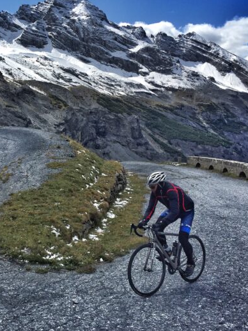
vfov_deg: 43.8
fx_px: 411
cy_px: 153
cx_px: 49
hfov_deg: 32.6
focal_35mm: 43
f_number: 2.2
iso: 32
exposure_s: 1/2639
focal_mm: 4.15
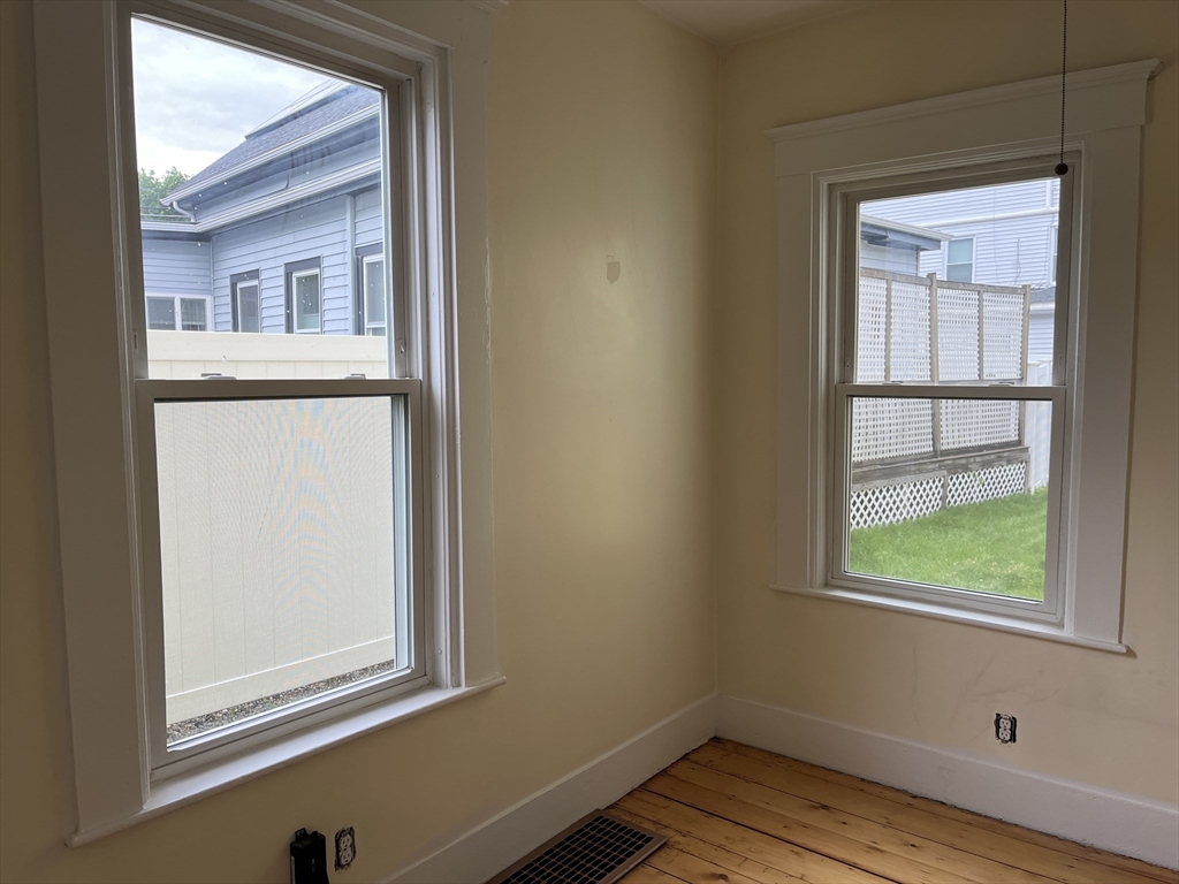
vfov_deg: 53.1
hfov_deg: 67.3
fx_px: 886
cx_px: 590
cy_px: 442
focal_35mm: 26
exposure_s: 1/348
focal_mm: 5.1
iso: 50
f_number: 1.6
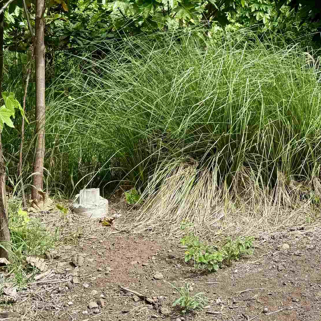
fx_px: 619
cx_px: 278
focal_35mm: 59
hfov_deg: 28.2
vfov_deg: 29.0
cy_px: 129
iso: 80
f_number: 1.78
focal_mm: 6.76
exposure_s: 1/900
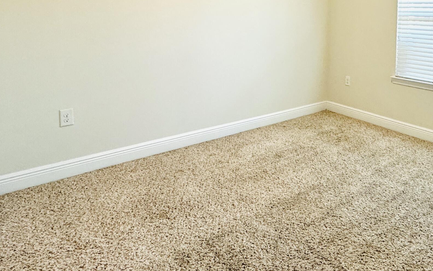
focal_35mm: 28
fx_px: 330
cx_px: 313
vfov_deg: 41.3
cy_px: 30
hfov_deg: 63.4
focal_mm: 2.22
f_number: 2.2
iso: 250
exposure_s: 1/120
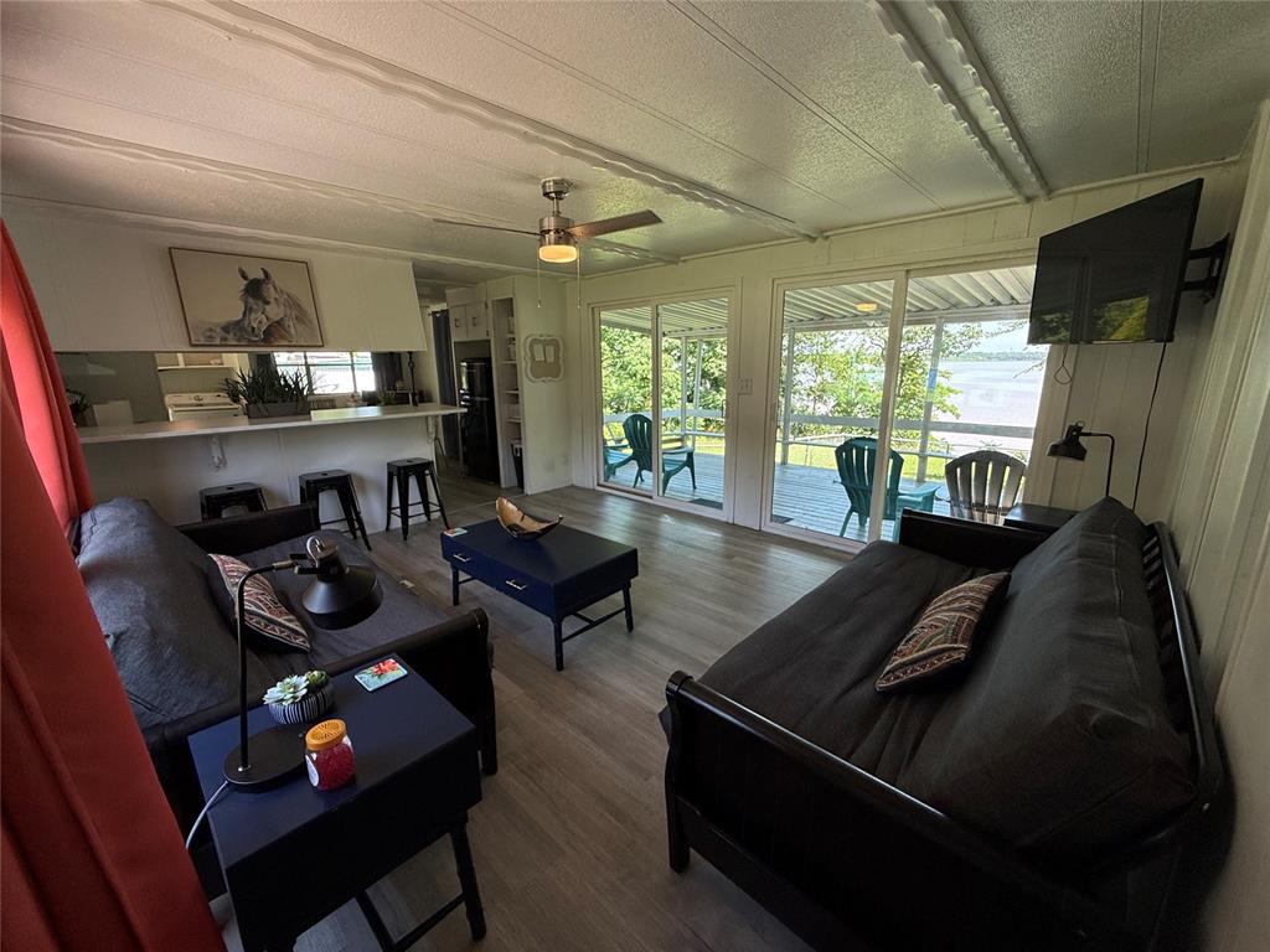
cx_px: 635
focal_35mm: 14
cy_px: 476
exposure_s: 1/119
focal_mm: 2.22
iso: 50
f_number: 2.2
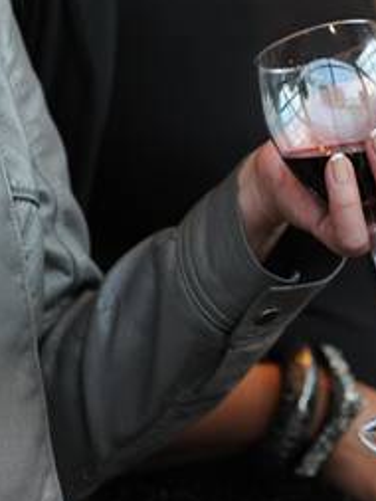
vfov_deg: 13.5
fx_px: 2113
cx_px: 412
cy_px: 192
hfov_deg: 10.1
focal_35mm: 146
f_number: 4
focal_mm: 70
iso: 2500
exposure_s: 1/125
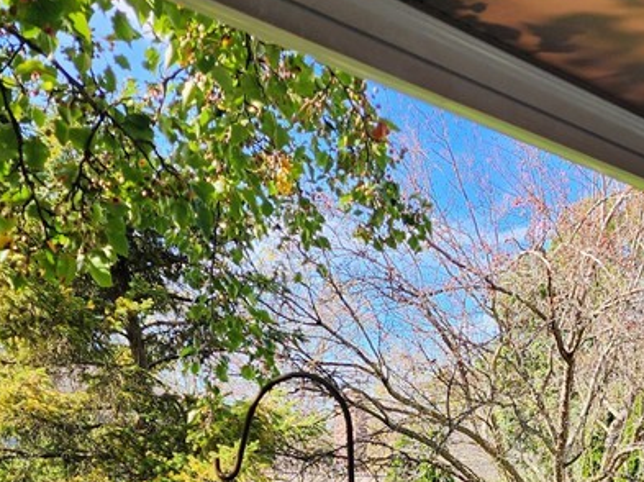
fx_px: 1115
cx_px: 567
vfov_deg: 22.7
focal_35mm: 60
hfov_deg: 30.9
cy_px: 552
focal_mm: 6.4
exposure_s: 1/234
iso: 12
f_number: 1.8
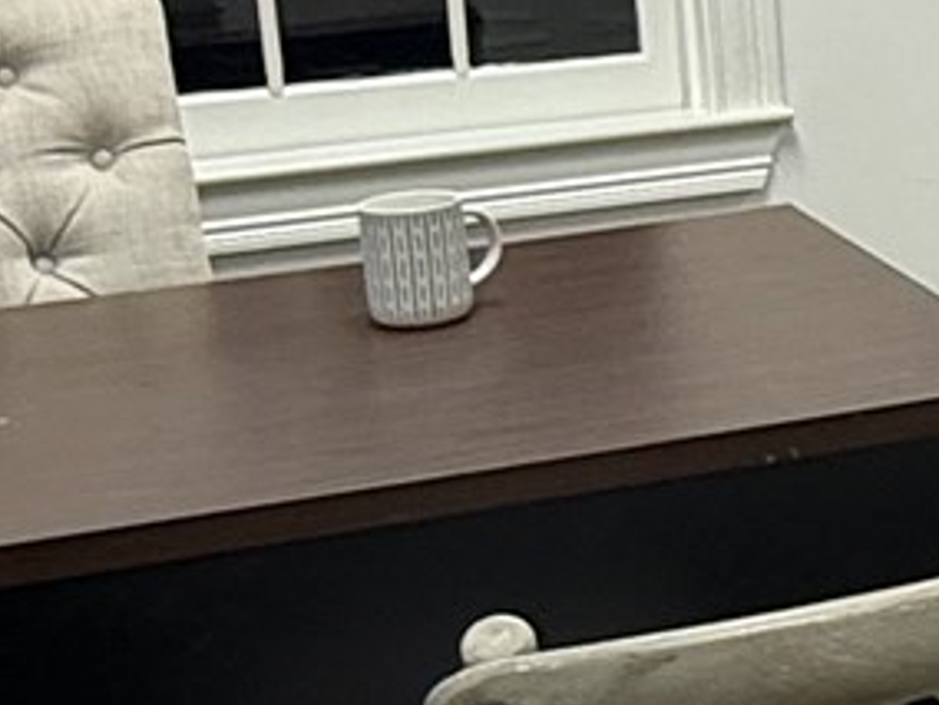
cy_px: 338
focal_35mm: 101
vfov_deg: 14.6
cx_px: 1164
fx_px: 2740
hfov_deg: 18.3
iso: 160
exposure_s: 1/120
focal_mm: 2.22
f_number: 2.2
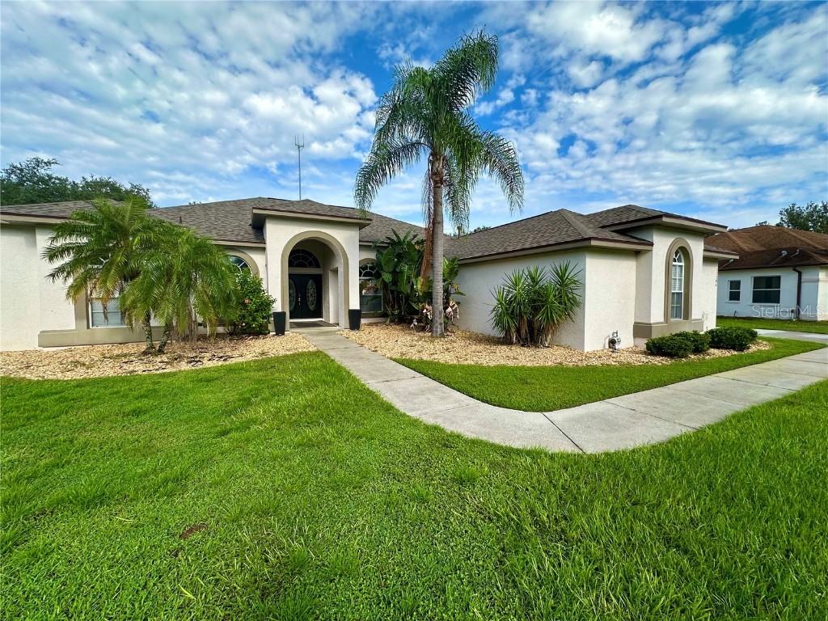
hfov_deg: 102.1
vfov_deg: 85.7
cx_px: 414
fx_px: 335
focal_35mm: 14
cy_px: 310
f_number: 2.2
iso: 50
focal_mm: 2.22
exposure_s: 1/1147
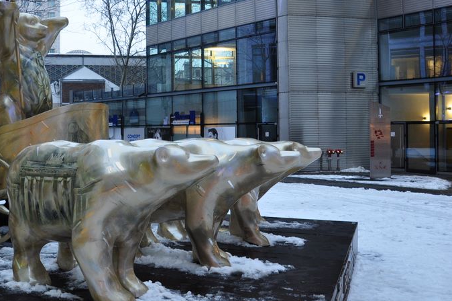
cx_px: 127
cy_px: 116
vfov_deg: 32.4
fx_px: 514
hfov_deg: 46.2
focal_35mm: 41
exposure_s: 1/20
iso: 400
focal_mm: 18
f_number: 6.3
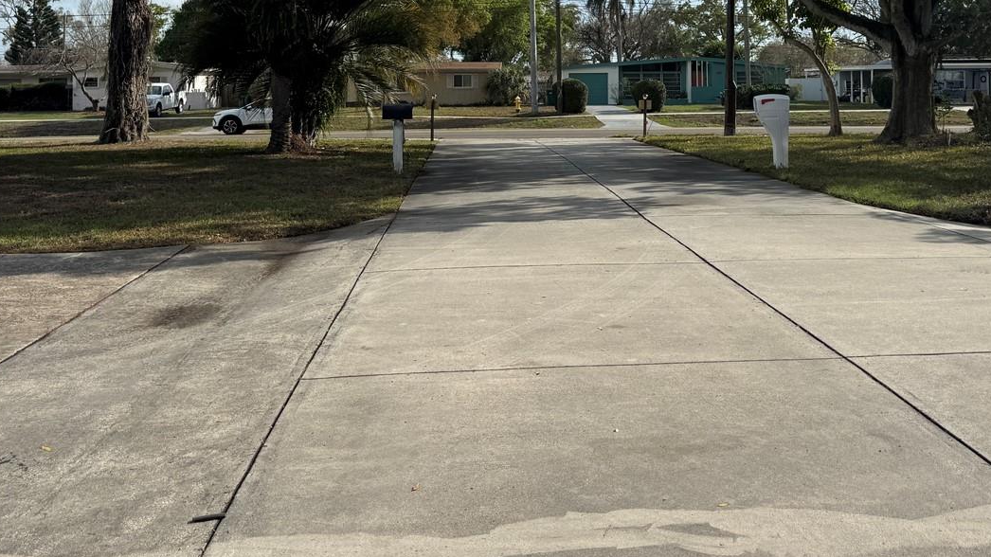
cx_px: 532
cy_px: 53
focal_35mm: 40
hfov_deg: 50.4
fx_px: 1051
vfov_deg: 28.5
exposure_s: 1/5814
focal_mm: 6.76
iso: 80
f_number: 1.78
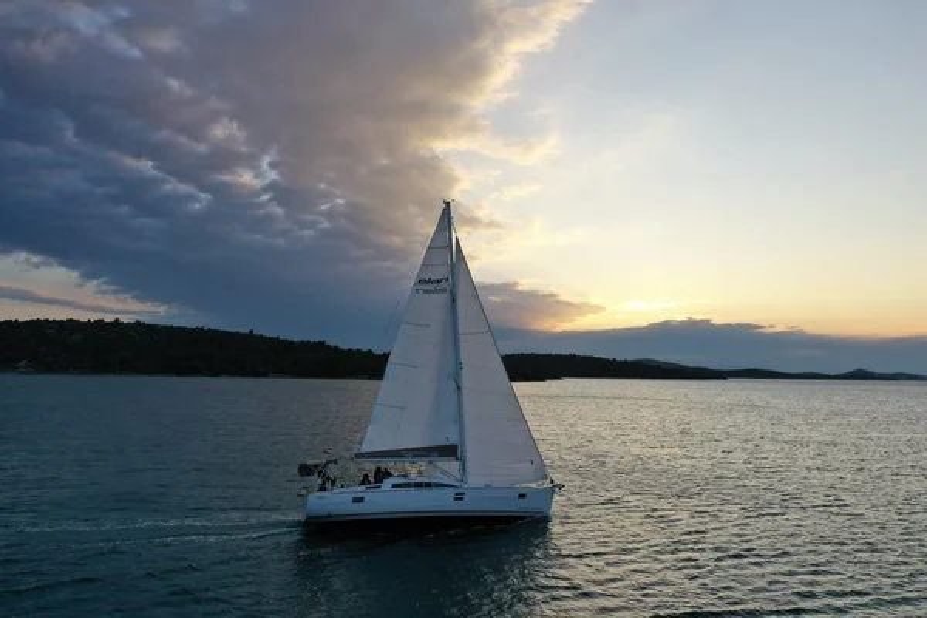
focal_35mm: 28
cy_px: 309
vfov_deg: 46.4
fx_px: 721
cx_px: 464
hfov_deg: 65.5
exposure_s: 1/320
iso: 100
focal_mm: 10.26
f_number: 5
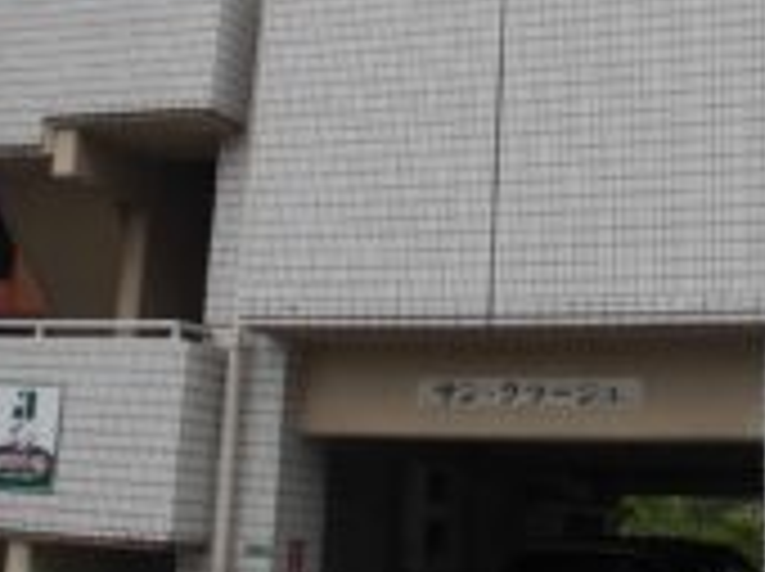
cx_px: 508
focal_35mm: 99
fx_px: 2185
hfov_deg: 19.8
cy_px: -41
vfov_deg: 14.6
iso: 100
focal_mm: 6
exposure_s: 1/800
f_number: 3.2
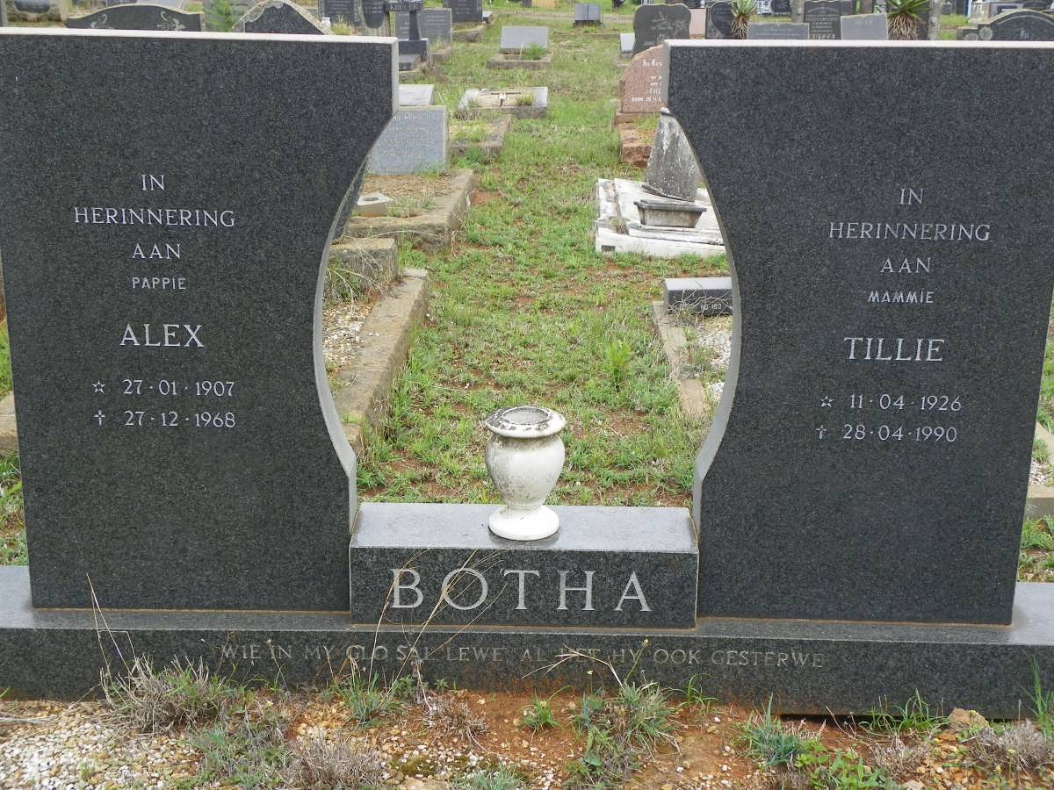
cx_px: 527
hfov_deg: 36.8
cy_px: 395
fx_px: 1583
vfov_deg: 28.0
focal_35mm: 52
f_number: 4
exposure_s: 1/160
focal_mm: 9.2
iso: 64
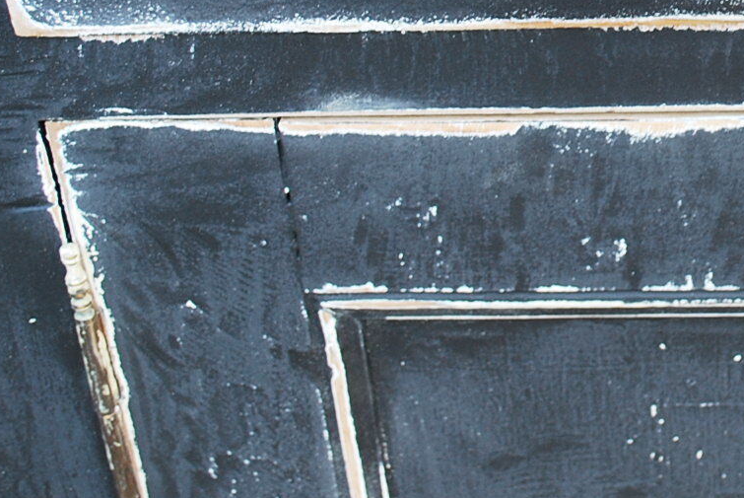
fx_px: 2069
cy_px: -21
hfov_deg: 19.6
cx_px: 802
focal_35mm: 100
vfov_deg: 13.5
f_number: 4.5
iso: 200
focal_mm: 26
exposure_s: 1/30
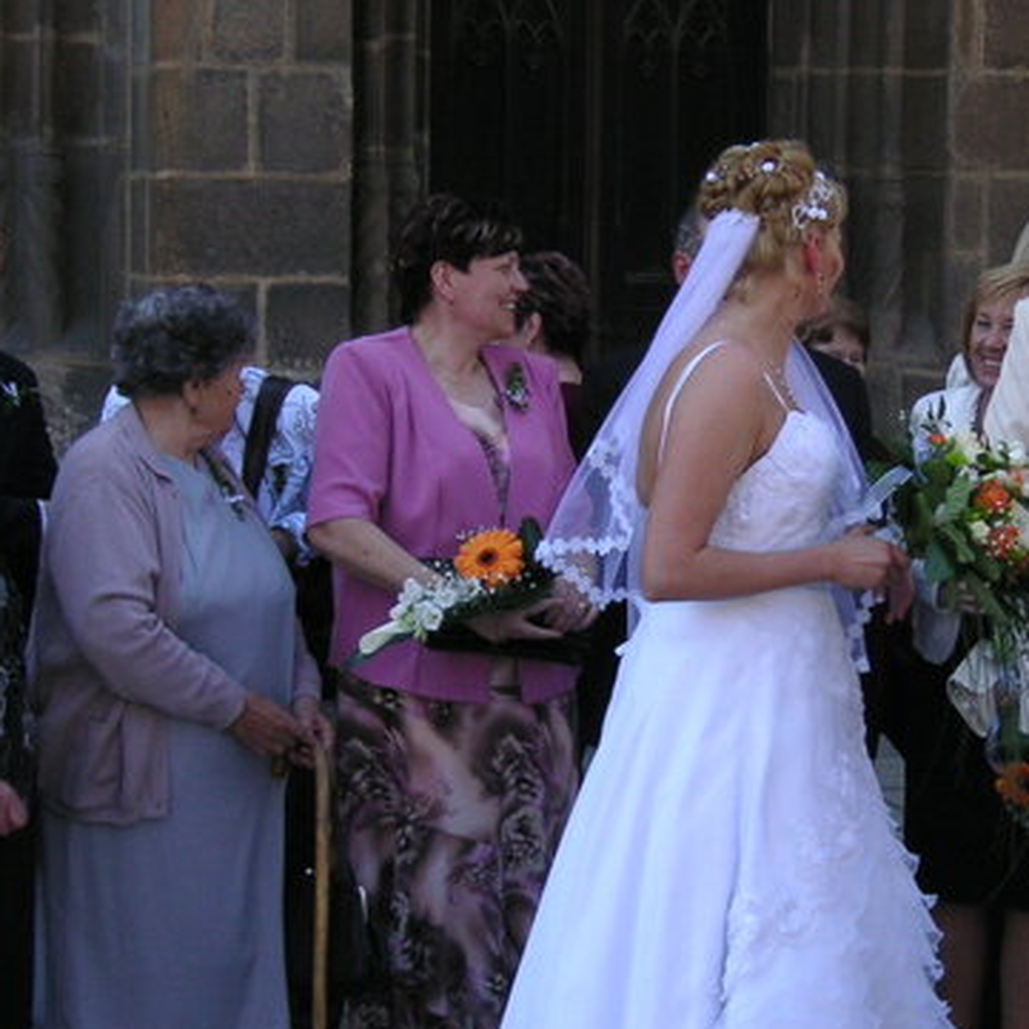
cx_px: 727
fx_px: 3296
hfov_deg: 17.7
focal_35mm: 98
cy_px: 579
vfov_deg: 17.7
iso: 50
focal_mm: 8.4
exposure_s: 1/350
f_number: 3.4
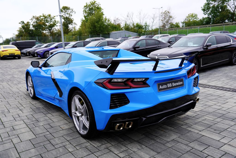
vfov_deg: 42.3
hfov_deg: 60.3
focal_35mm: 31
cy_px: 79
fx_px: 203
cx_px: 118
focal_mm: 31
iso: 100
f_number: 4.5
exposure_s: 1/60
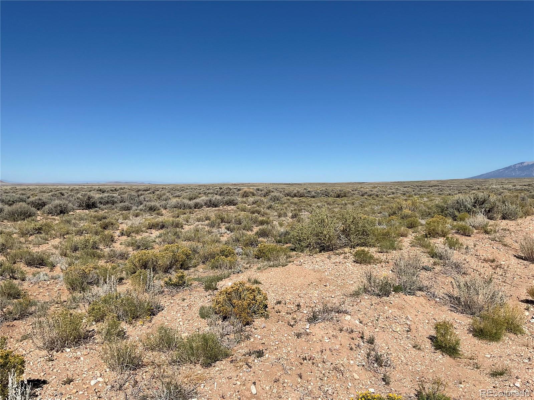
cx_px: 267
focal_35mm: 29
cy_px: 200
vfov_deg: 48.2
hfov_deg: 61.7
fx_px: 447
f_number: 1.8
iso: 16
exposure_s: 1/3322
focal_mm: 3
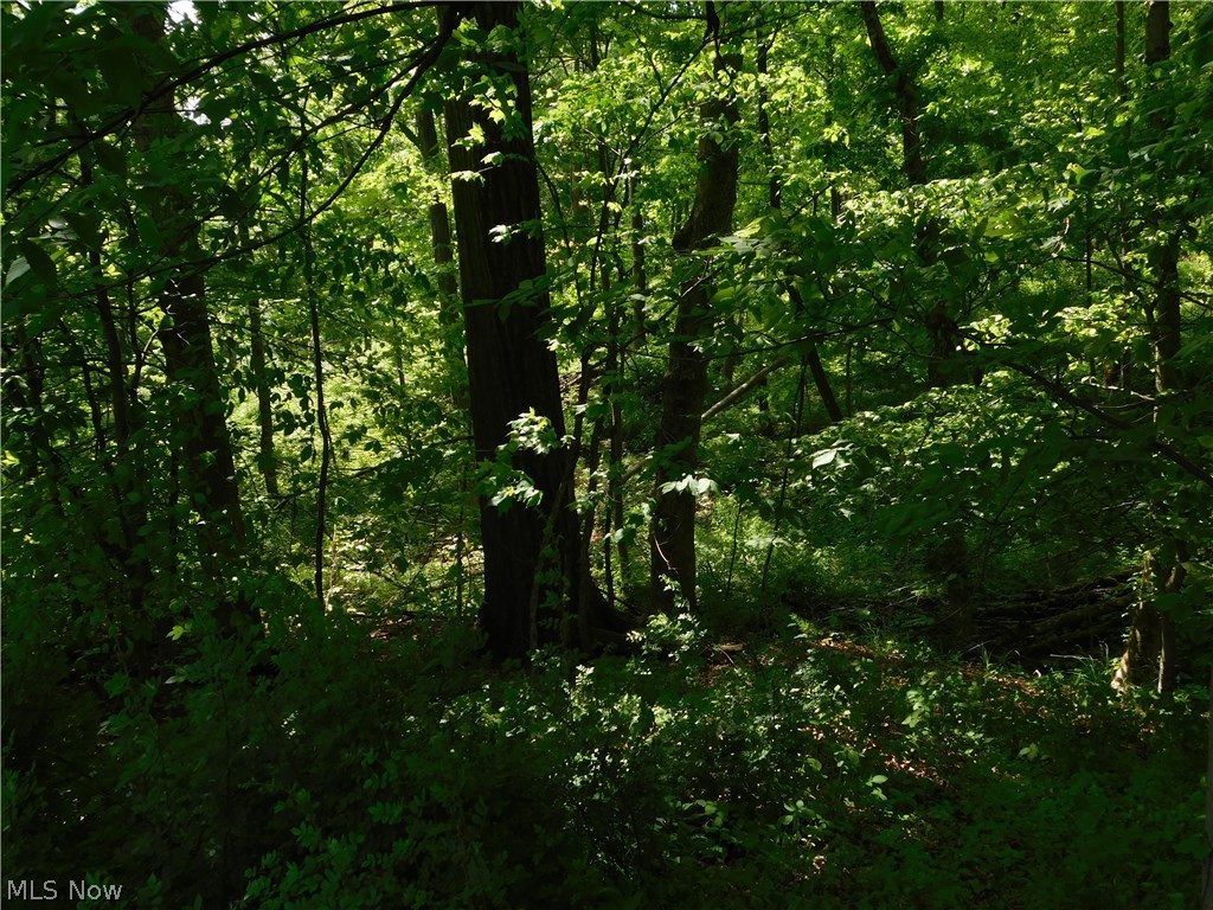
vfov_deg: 39.7
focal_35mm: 36
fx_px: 1261
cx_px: 606
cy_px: 455
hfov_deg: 51.4
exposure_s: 1/400
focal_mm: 6.3
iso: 125
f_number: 3.5
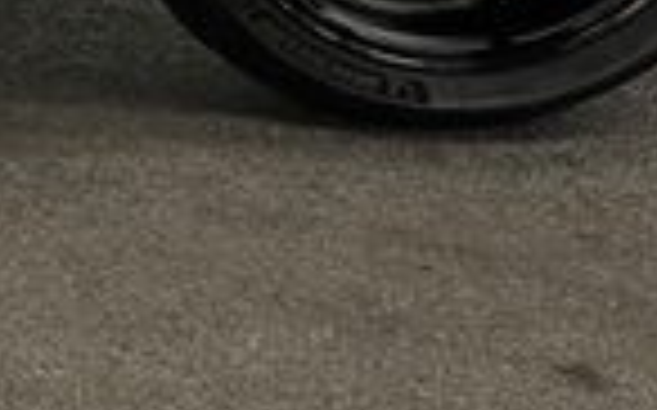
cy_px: -563
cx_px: -369
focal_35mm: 121
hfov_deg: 15.7
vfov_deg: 9.6
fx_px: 2165
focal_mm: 5.1
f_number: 1.6
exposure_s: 1/50
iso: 80
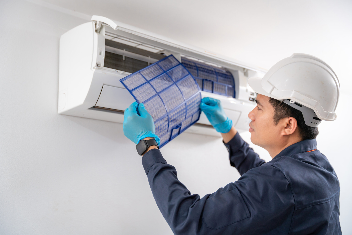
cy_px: 118
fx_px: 459
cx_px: 176
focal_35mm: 47
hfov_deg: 42.0
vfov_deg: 28.7
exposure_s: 1/100
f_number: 2.8
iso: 320
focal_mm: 46.9
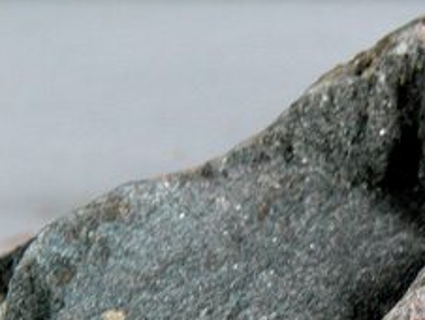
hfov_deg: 6.0
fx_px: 4044
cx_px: 425
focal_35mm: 329
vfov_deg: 4.5
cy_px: 386
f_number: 7.6
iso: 100
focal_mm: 31.9
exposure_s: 1/9.7
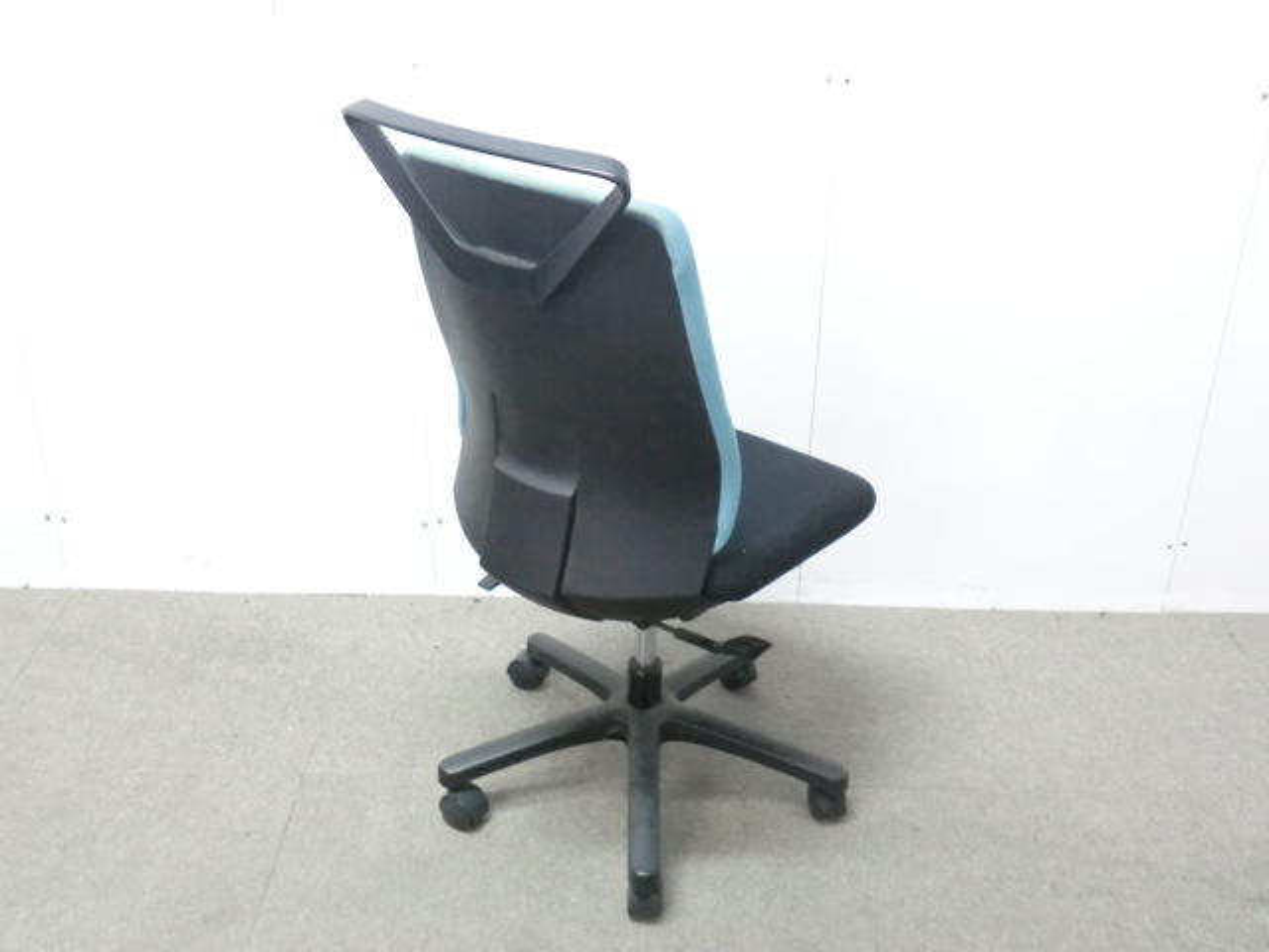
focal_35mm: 38
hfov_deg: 49.0
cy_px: 476
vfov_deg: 37.7
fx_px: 1393
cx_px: 634
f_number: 3.9
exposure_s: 1/20
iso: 800
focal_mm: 6.9
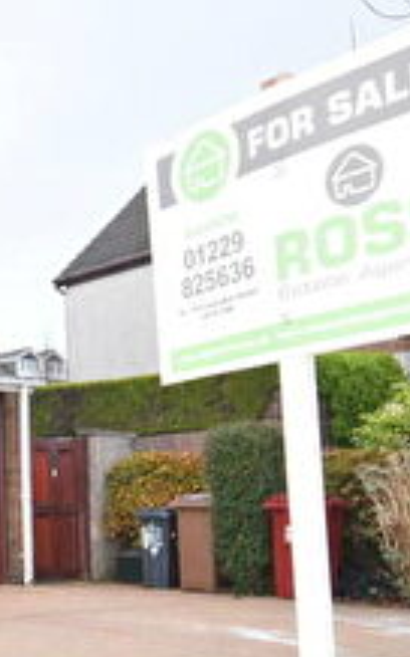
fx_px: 1056
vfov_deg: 33.8
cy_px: 505
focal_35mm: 59
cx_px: -163
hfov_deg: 19.7
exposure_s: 1/125
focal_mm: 12
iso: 220
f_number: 5.6
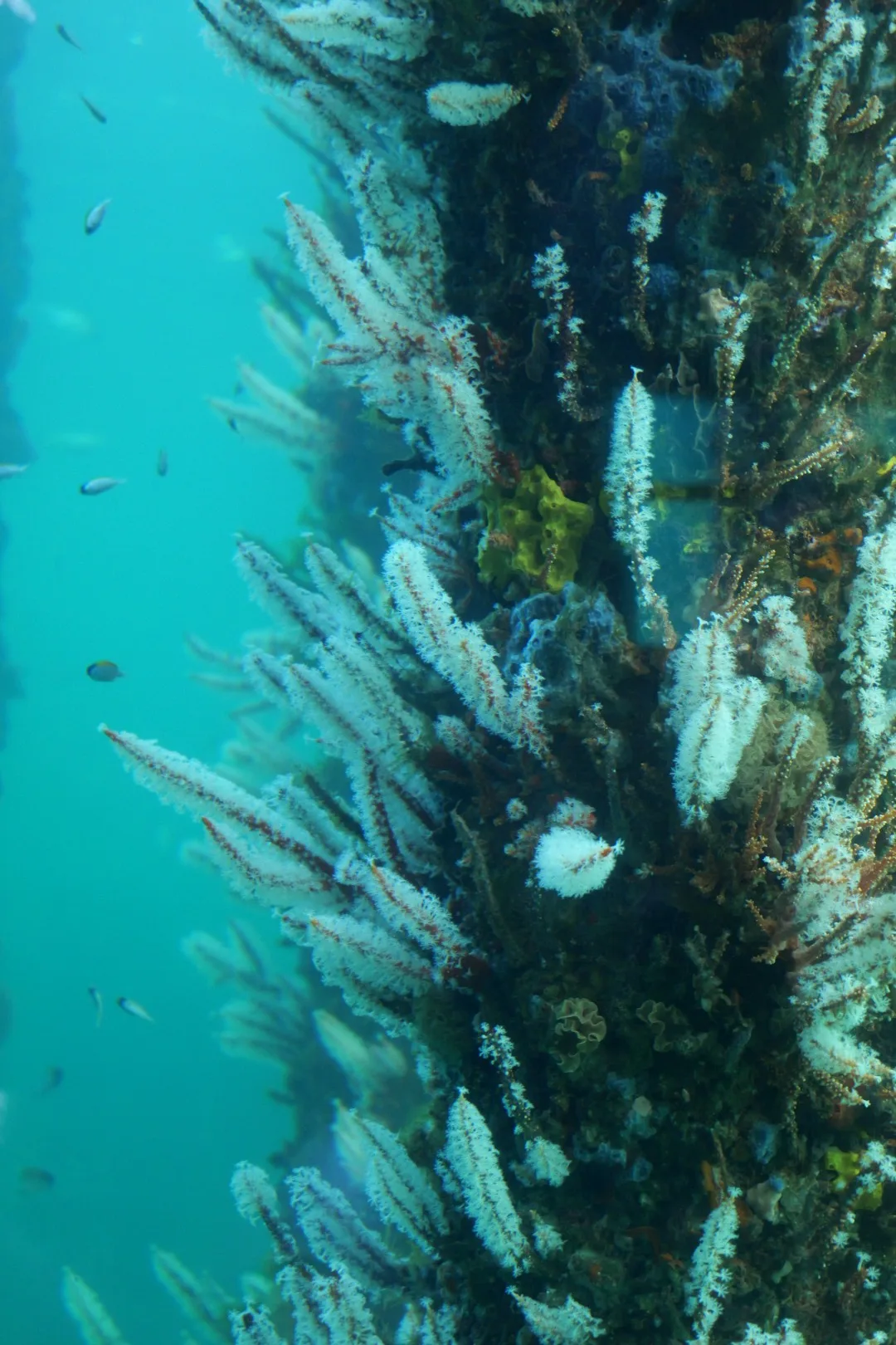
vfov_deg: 31.9
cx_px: 448
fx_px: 2352
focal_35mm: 63
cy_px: 672
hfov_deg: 21.6
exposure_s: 1/80
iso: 3200
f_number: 5.3
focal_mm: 63
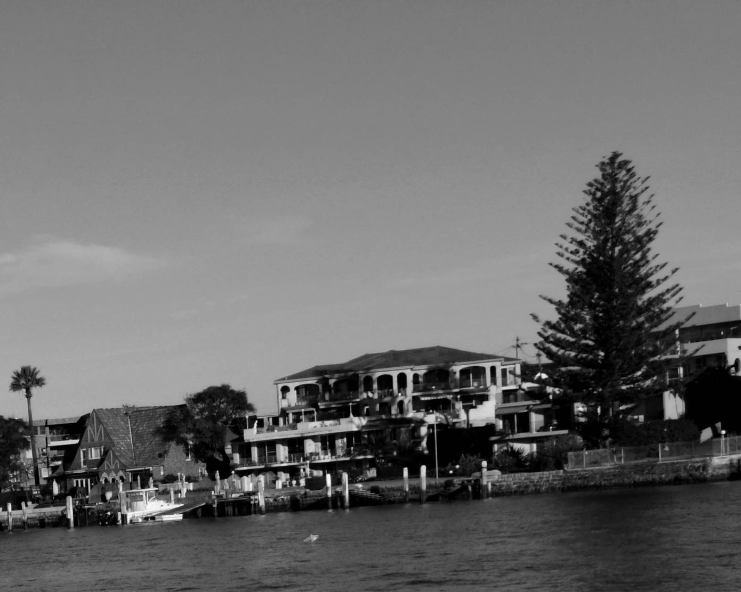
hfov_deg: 19.2
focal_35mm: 81
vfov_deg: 17.9
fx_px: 1776
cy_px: 730
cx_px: -506
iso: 400
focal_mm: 24
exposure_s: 1/1000
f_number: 11
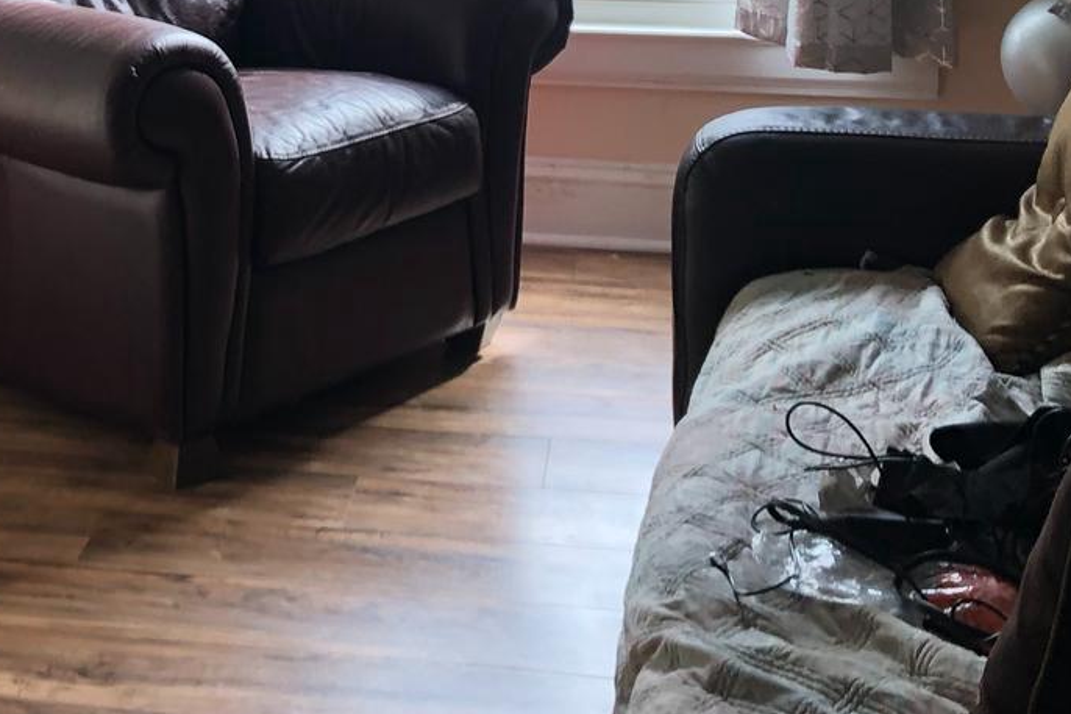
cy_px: -386
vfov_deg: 14.5
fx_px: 2587
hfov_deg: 23.0
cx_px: 203
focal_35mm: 87
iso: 50
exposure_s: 1/120
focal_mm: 4
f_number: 1.8
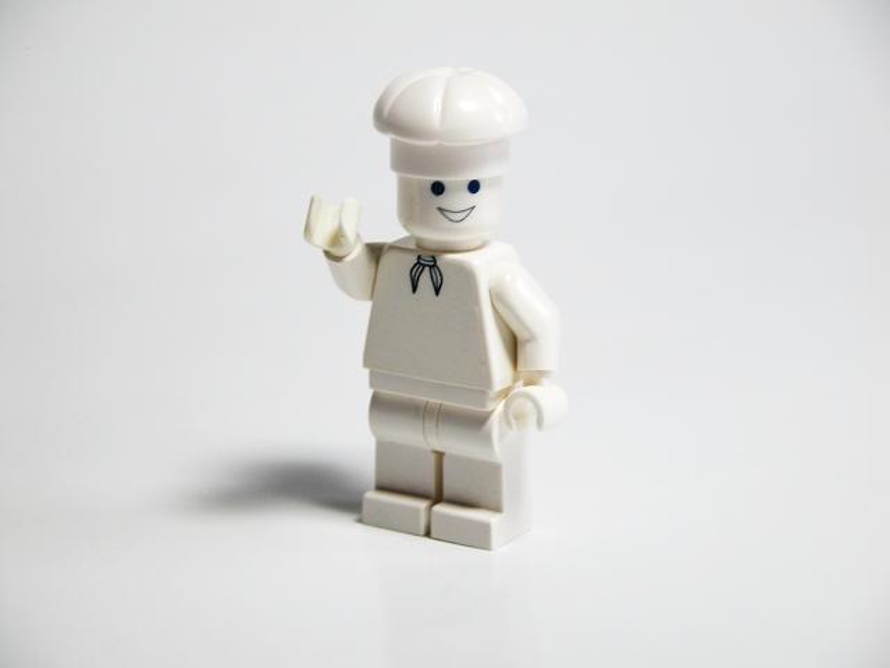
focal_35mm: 161
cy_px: 334
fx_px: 4139
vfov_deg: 9.2
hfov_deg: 12.3
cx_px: 445
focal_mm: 41.1
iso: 100
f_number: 3.9
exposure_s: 1/65.6
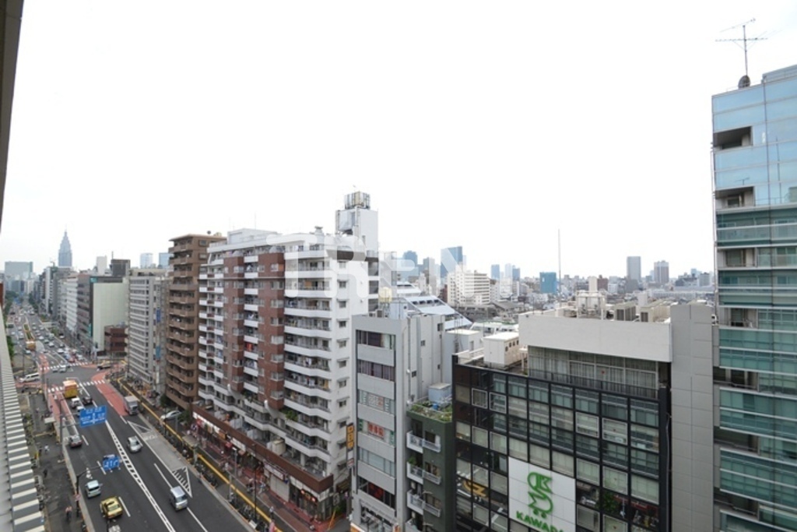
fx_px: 332
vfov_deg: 77.3
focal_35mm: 15
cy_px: 266
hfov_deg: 100.4
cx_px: 398
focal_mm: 10
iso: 100
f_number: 6.3
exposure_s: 1/160
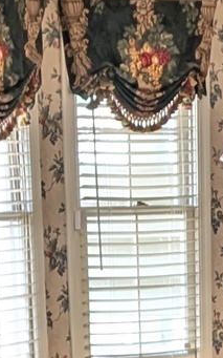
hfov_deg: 7.6
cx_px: 167
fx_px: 1673
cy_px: 712
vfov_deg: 11.1
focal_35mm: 172
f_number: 1.85
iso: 364
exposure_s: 1/120
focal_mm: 6.81
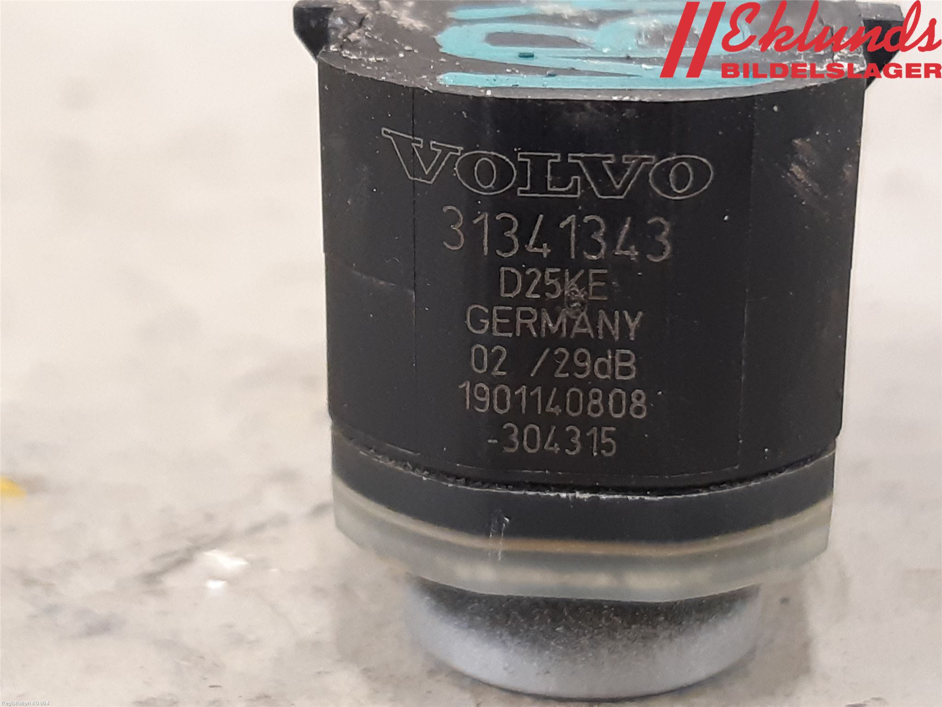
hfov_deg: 67.3
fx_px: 708
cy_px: 354
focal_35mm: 26
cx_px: 471
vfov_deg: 53.1
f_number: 1.7
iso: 200
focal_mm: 3.93
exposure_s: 1/25
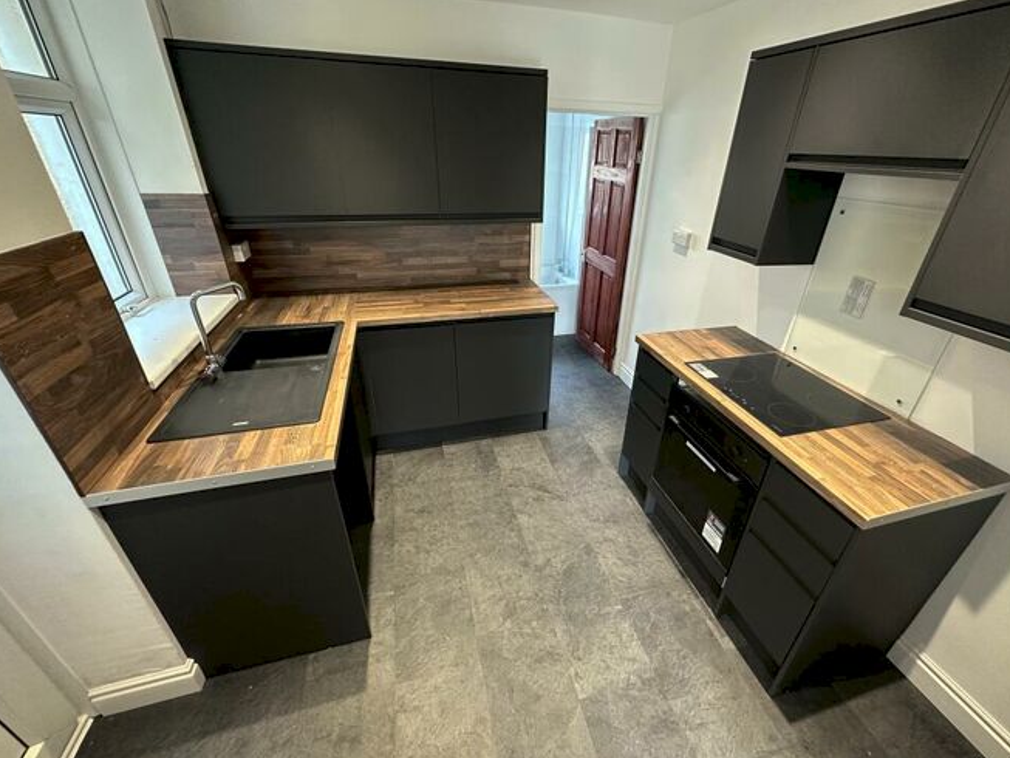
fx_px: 438
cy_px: 377
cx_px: 534
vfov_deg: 81.8
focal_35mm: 15
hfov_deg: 98.1
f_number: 2.2
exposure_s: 1/50
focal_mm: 2.22
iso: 250
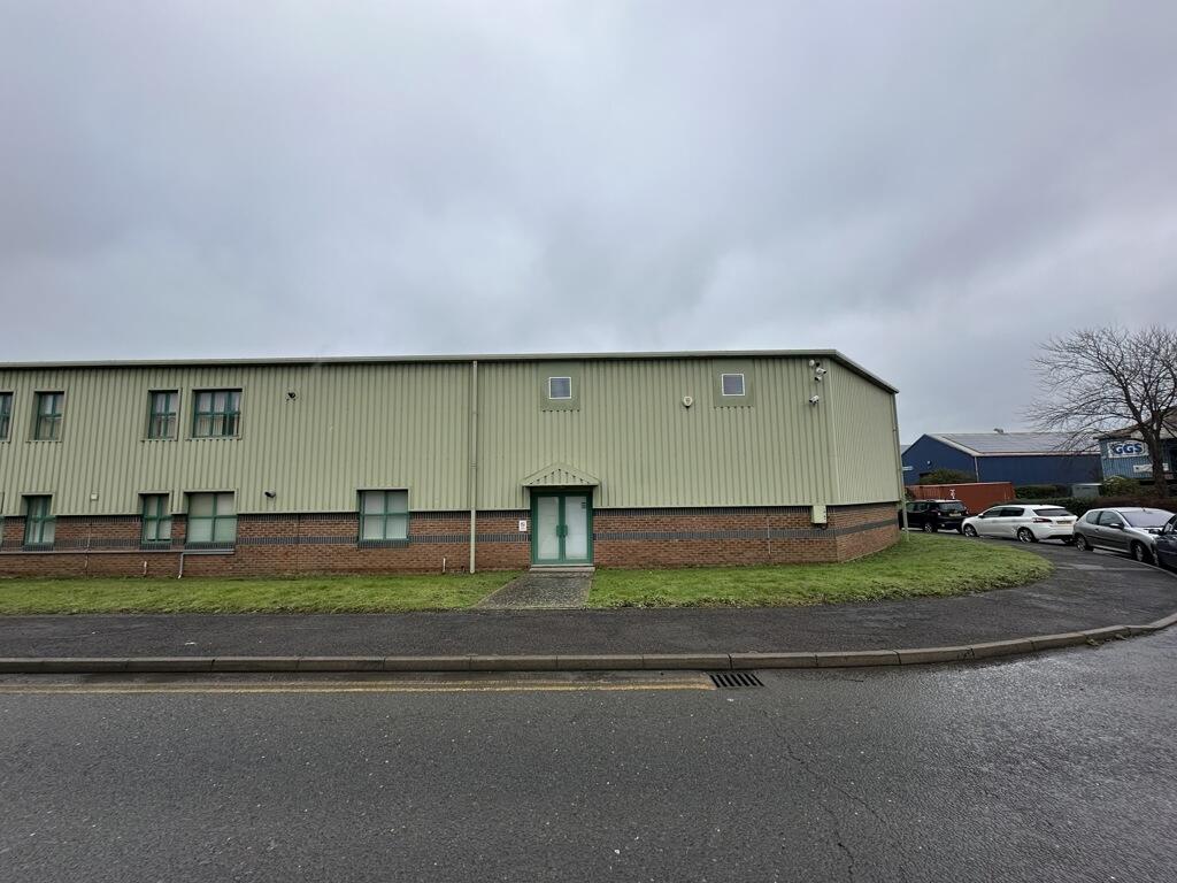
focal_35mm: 14
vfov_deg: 85.7
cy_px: 442
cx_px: 588
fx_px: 476
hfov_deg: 102.1
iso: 40
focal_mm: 2.22
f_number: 2.2
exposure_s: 1/433
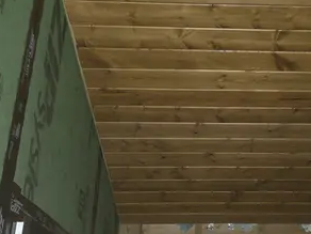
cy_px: 102
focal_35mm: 63
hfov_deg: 29.9
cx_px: 253
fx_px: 566
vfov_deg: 23.3
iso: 250
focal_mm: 5.4
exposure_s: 1/12
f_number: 1.8
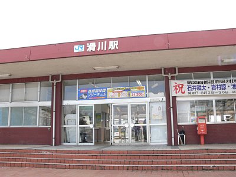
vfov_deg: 40.7
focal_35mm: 35
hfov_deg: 52.6
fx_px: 239
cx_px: 118
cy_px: 88
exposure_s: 1/100
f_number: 7.1
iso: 100
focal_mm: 7.4
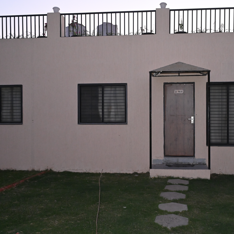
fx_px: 291
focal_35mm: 38
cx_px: 144
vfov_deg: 43.9
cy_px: 120
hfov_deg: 43.6
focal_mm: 29
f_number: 5.6
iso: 5000
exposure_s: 1/160
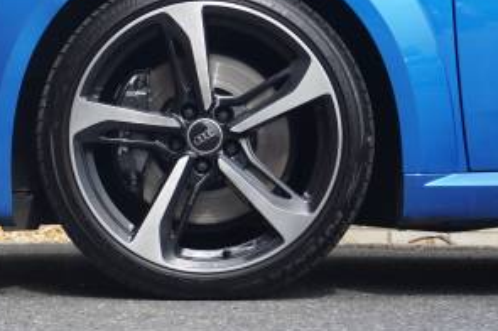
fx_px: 1576
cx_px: 84
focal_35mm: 114
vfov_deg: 11.9
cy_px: 62
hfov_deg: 17.8
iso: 100
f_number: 5.6
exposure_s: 1/160
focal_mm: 35
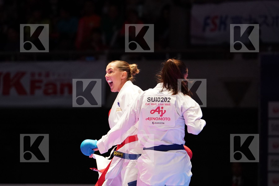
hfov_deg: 9.1
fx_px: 1744
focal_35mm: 225
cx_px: 140
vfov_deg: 6.1
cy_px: 93
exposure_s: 1/1000
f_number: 2.8
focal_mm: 150
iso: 3200
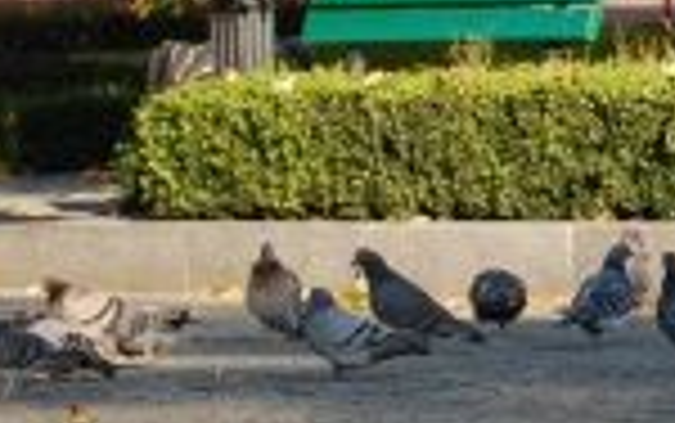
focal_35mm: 449
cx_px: 891
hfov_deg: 4.7
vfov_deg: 2.9
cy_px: 14
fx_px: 8261
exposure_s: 1/200
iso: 200
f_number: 7.1
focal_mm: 55
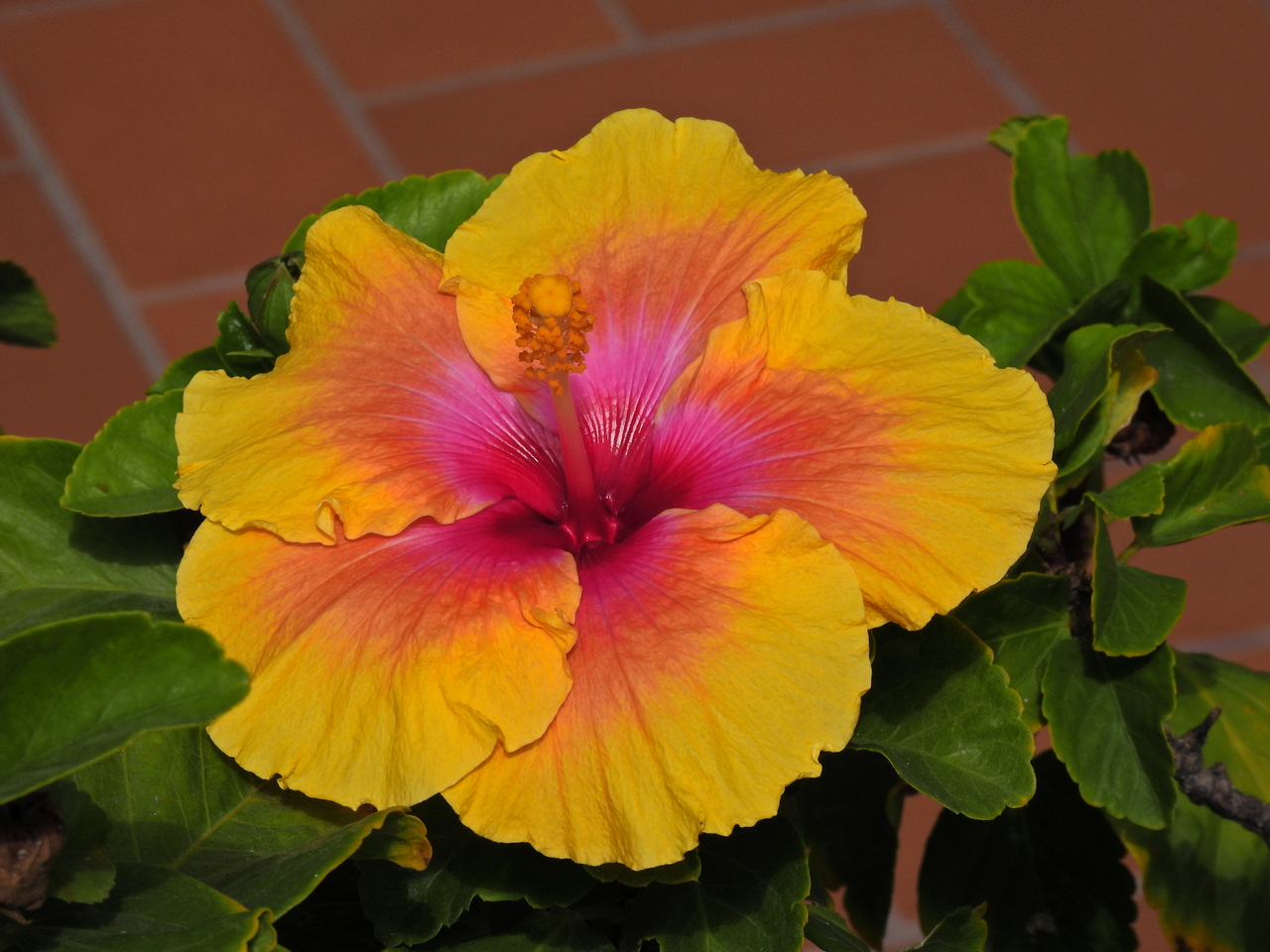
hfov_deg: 10.7
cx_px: 635
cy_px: 476
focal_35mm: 185
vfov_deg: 8.0
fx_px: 6787
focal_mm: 33
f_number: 6.3
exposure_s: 1/1600
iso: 100
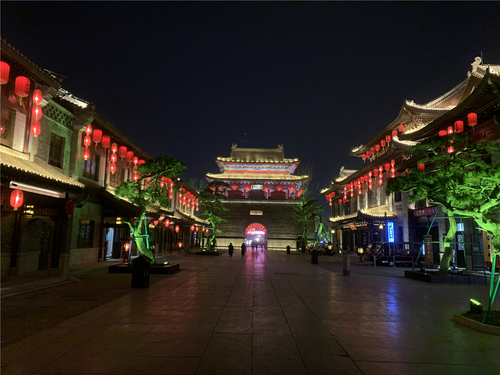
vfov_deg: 53.1
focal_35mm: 26
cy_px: 188
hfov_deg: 67.3
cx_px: 250
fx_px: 376
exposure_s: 1/33
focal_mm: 4.25
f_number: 1.8
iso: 400
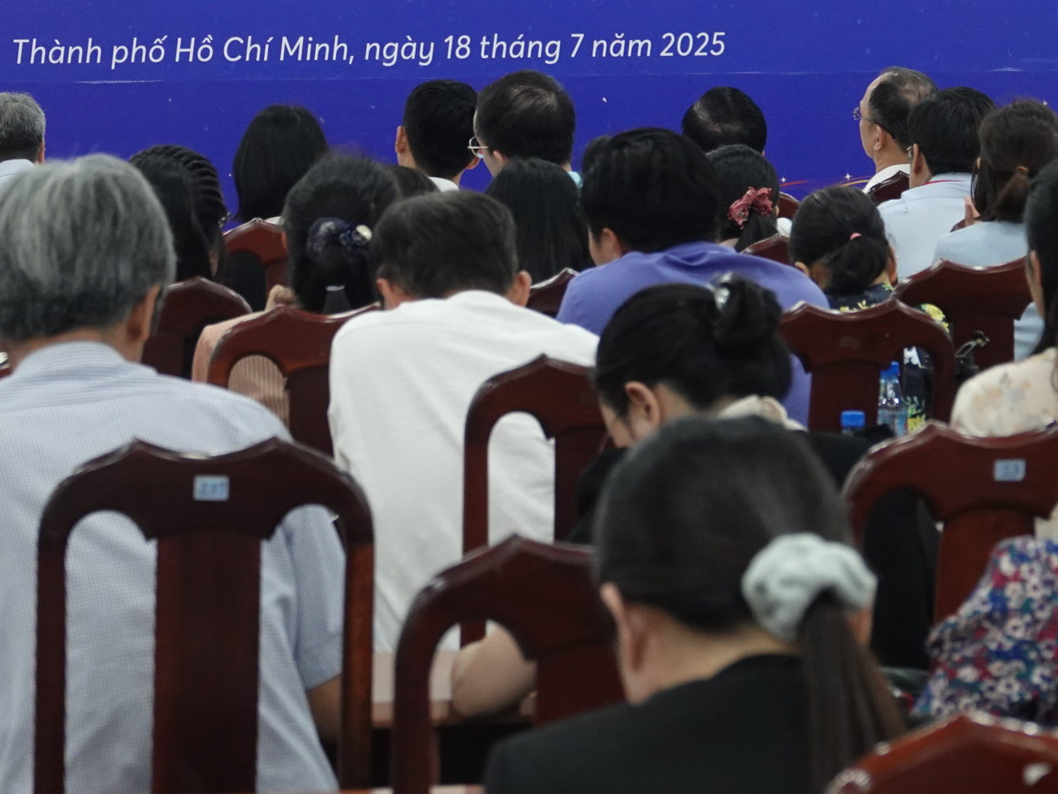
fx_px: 6297
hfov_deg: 9.6
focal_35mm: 206
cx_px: 417
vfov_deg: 7.2
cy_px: 119
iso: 800
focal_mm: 40.73
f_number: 4
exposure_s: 1/25
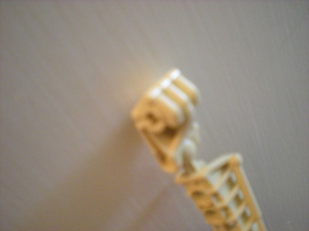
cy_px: 116
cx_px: 154
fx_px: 339
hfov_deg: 49.0
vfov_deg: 37.7
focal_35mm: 38
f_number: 3.1
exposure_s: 1/9.7
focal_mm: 6.3
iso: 800
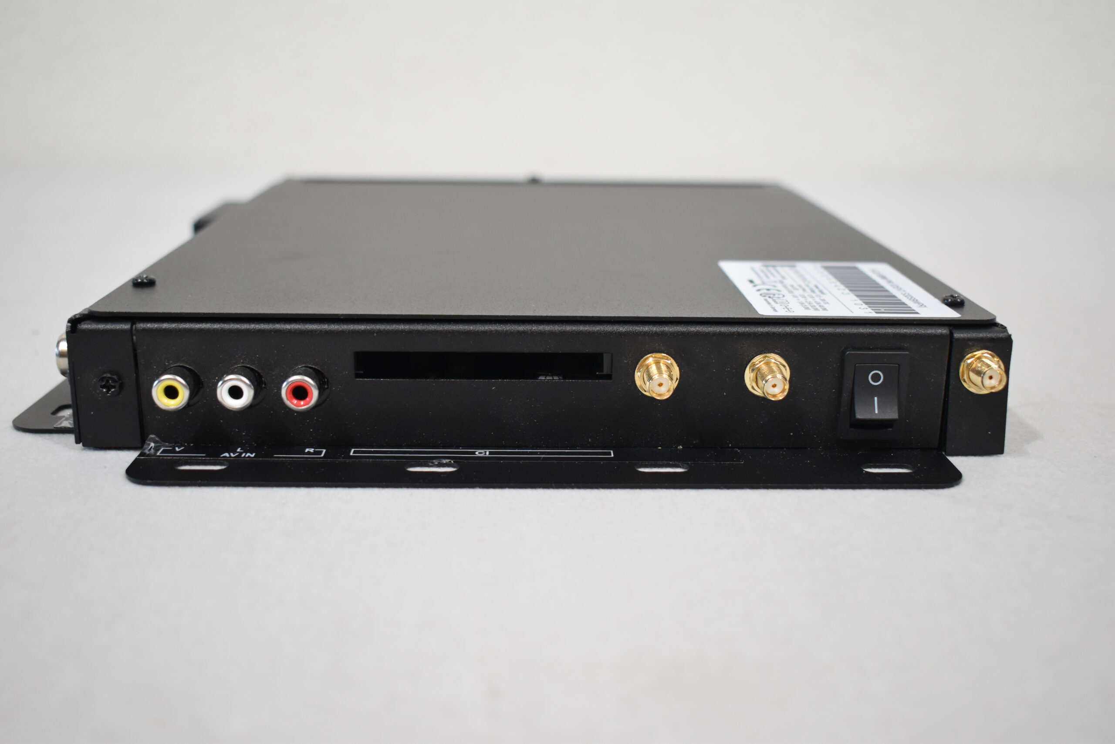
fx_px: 1254
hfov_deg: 47.9
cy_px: 372
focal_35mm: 40
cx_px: 558
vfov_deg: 33.0
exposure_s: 1/160
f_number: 4
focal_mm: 27
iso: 800
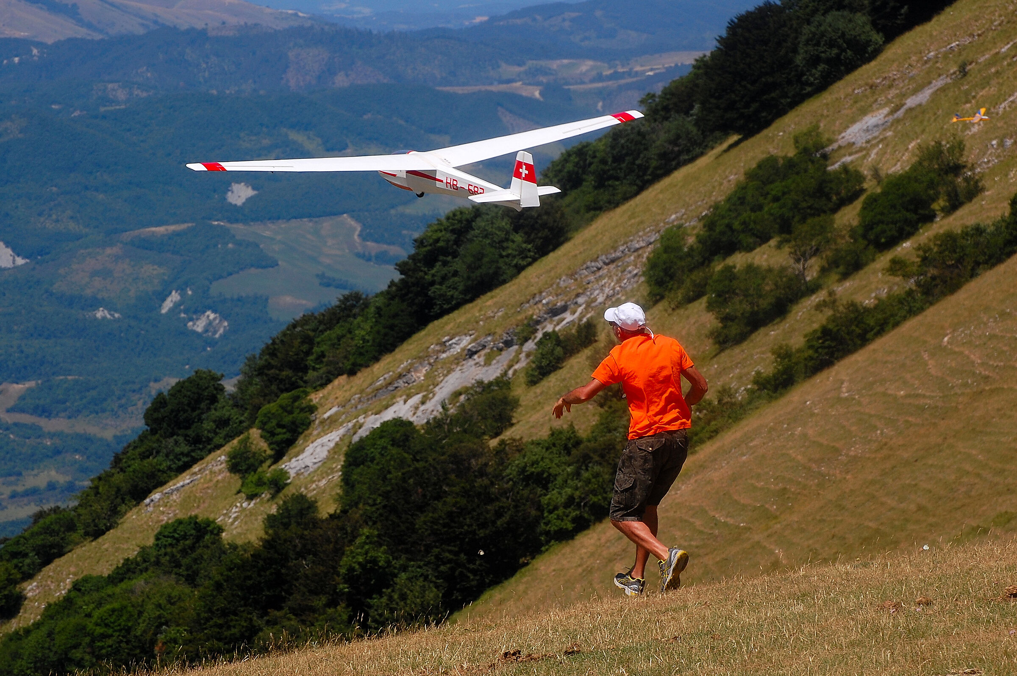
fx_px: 6139
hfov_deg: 9.5
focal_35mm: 218
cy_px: 338
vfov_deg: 6.3
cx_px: 508
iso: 200
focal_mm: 145
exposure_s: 1/400
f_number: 11
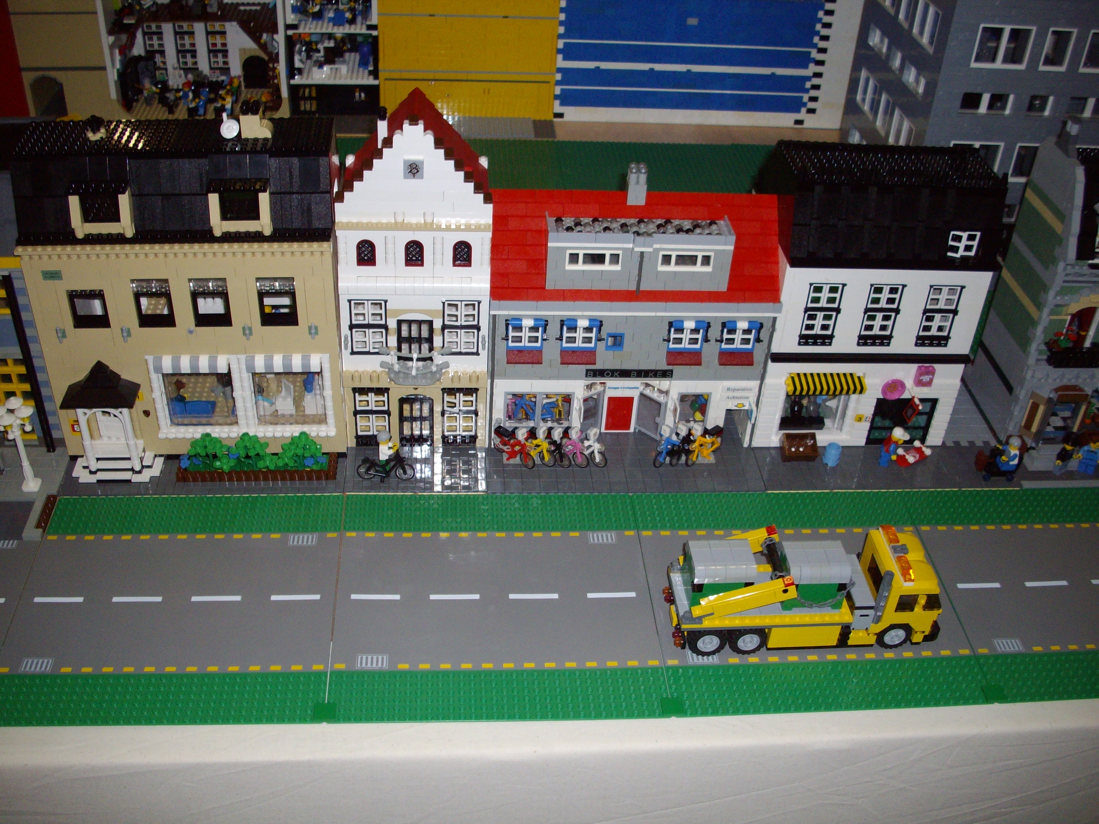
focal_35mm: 37
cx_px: 550
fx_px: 1175
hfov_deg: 50.1
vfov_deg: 38.7
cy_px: 412
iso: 160
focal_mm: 6.2
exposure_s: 1/50
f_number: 2.8
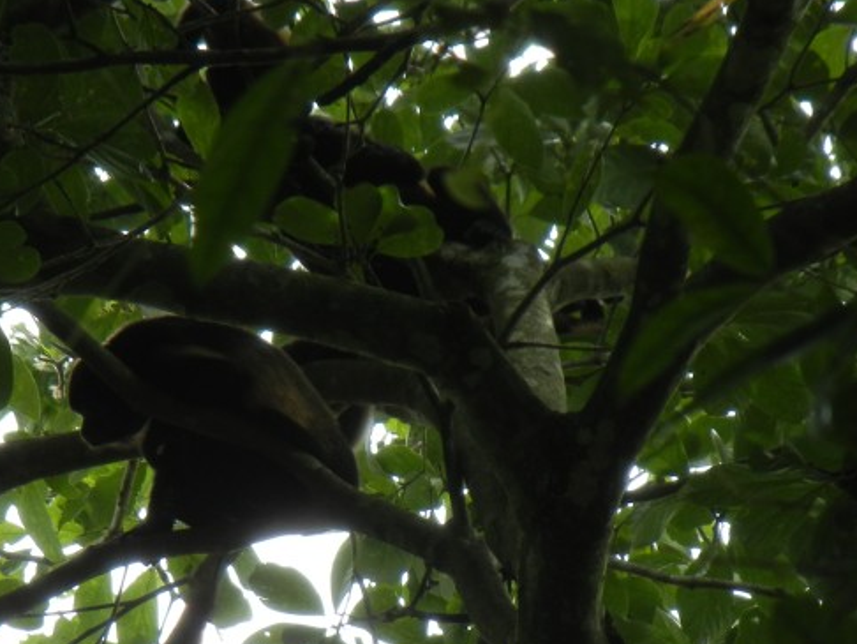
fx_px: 15654
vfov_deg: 2.4
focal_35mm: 632
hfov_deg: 3.1
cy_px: 498
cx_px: 411
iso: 160
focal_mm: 54
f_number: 5.6
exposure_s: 1/172
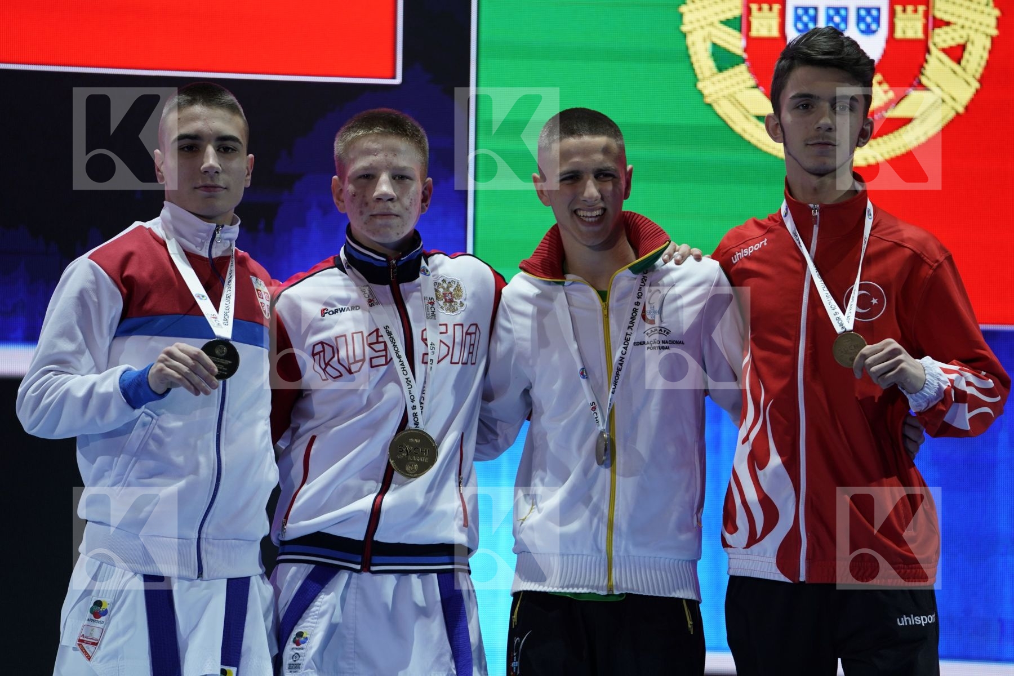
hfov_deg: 10.7
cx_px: 507
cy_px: 338
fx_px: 5408
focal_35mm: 192
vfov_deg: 7.2
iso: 320
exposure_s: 1/250
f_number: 2.8
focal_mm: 192
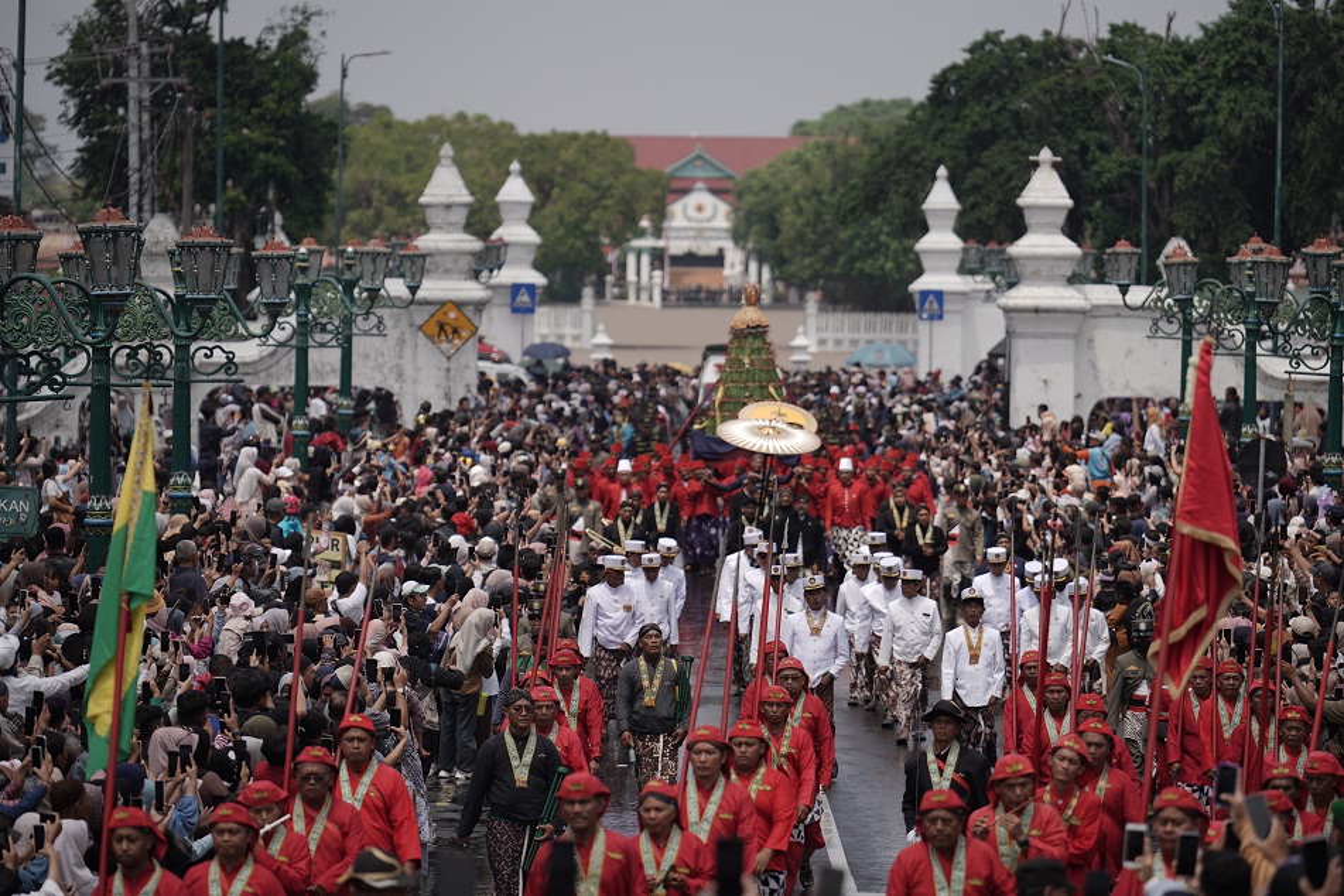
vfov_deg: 9.1
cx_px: 672
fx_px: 5637
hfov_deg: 13.6
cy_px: 448
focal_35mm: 151
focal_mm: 151
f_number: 3.2
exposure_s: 1/1250
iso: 50
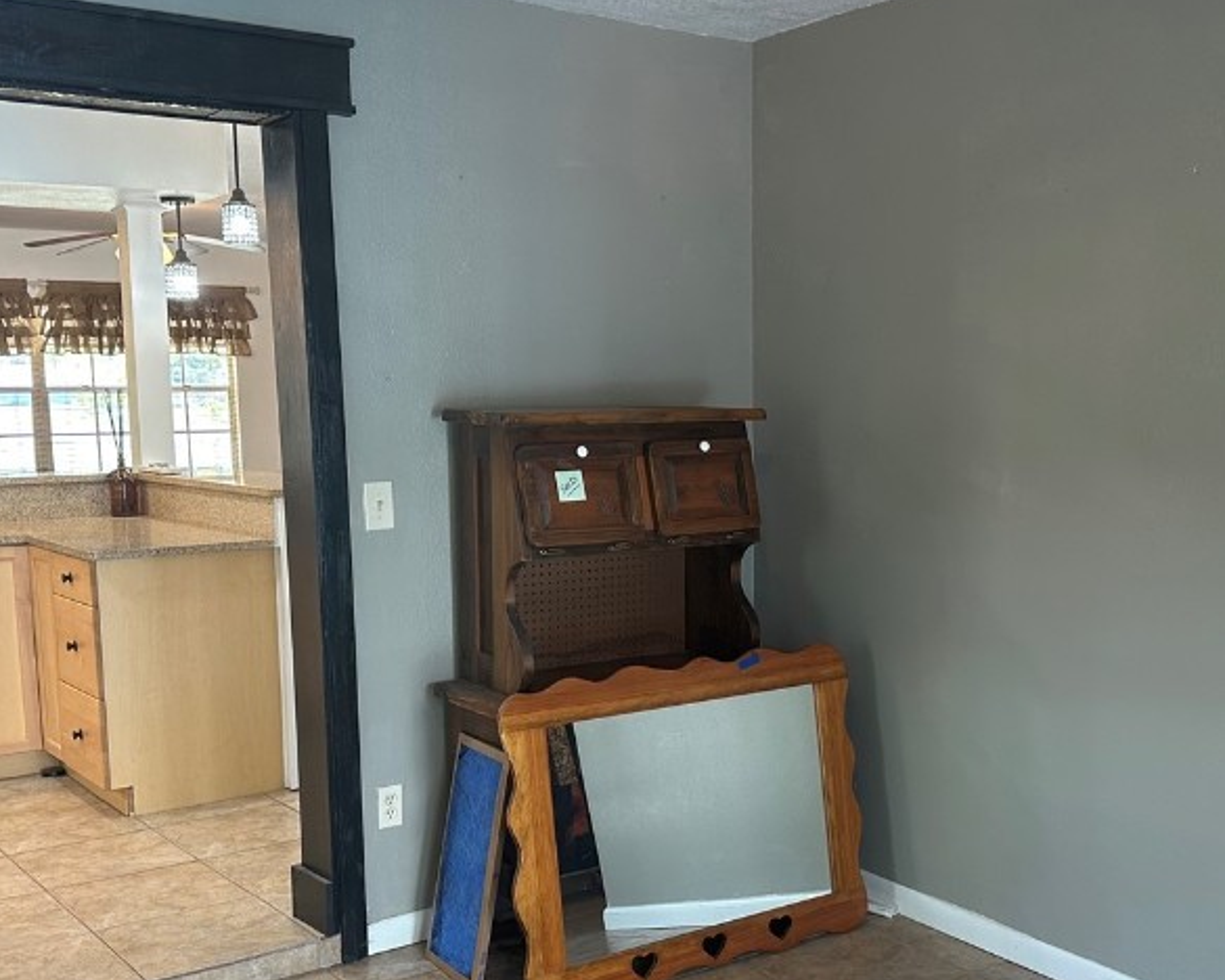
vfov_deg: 36.3
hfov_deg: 44.6
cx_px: 716
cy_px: 611
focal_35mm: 41
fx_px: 1486
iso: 160
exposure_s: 1/60
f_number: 1.78
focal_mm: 6.86
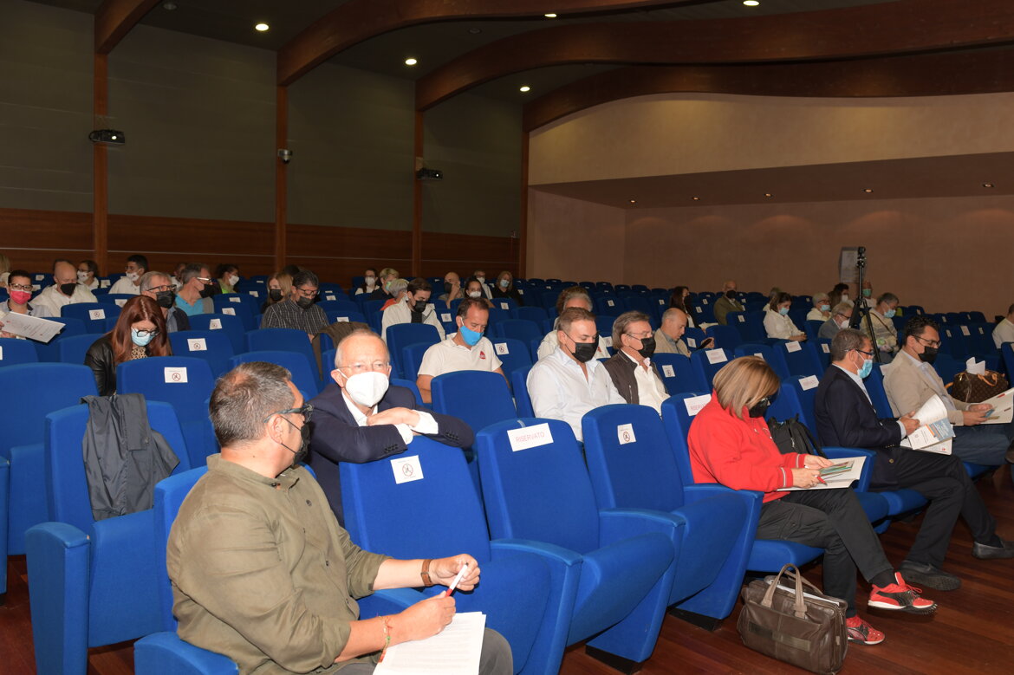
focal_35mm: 28
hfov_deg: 65.5
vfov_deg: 46.4
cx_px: 507
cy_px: 338
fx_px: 788
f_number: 6.3
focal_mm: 24
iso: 500
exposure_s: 1/60
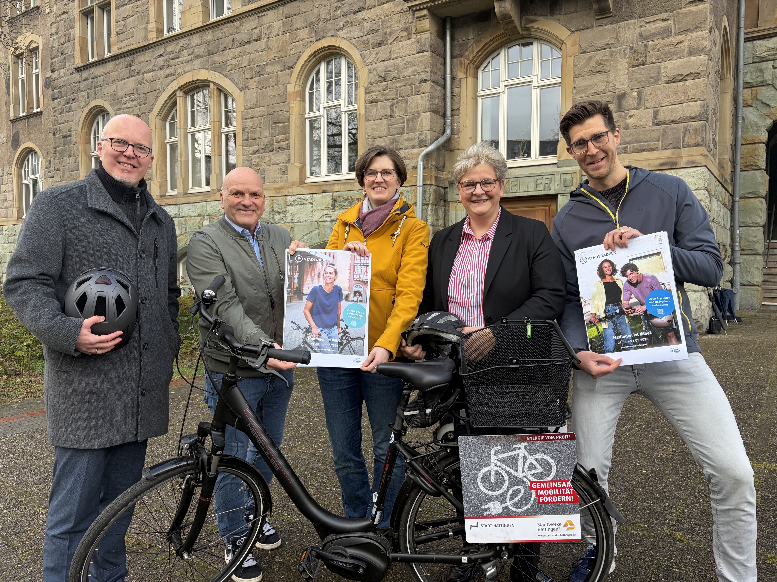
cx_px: 388
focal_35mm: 26
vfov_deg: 53.1
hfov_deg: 67.3
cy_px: 291
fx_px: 584
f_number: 1.6
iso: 50
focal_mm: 5.96
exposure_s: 1/492
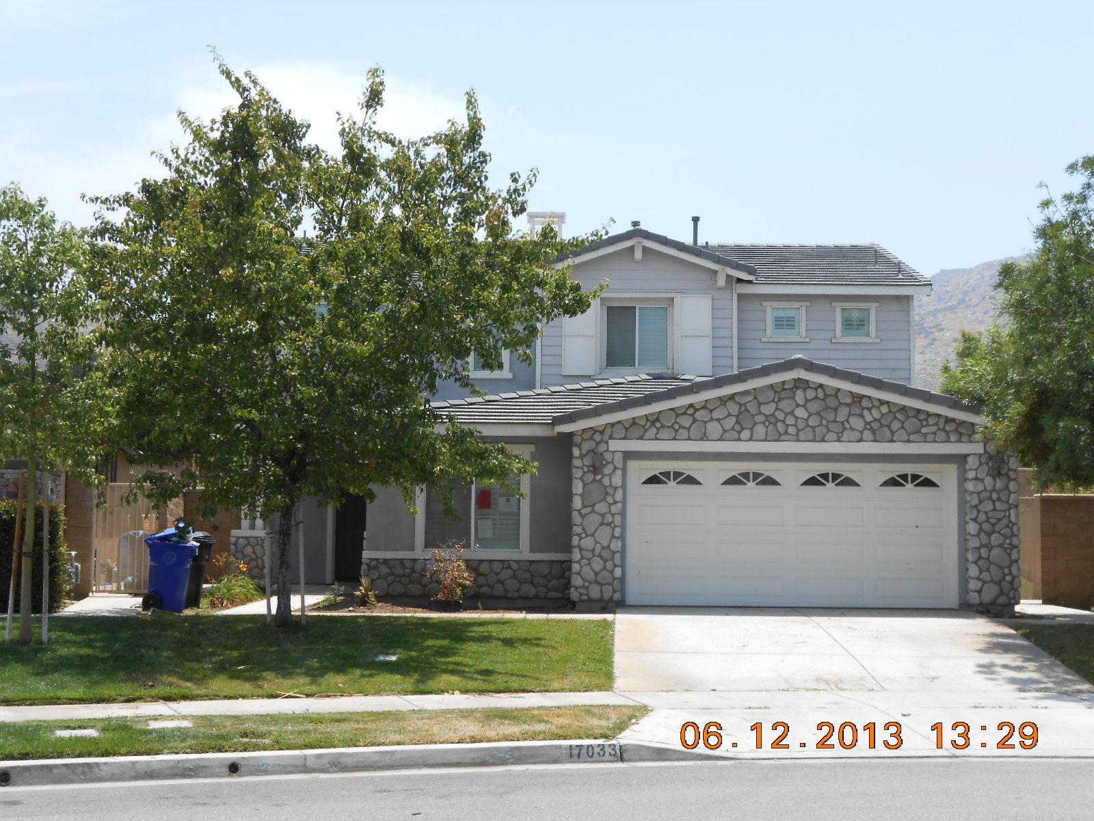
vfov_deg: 29.7
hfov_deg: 38.9
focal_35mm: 49
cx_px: 547
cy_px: 410
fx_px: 1549
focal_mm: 8.8
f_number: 4.8
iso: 80
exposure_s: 1/400
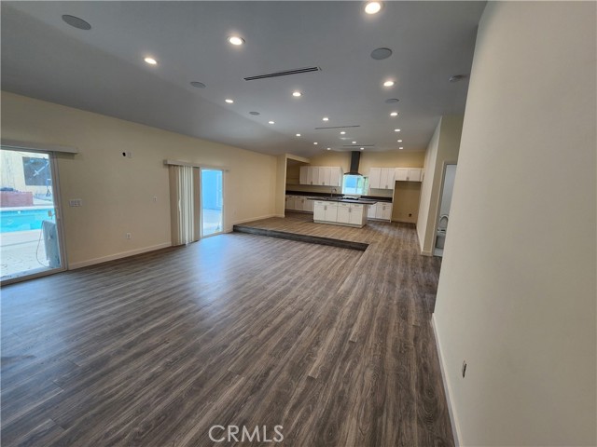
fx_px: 224
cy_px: 224
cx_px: 298
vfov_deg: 89.9
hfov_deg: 106.2
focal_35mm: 13
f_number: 2.2
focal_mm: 2.2
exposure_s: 1/60
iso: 50
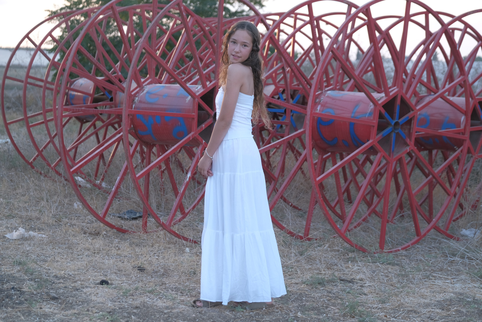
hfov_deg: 27.0
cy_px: 161
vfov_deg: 18.2
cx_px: 241
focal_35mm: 75
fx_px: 1004
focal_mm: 50
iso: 250
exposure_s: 1/200
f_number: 2.8
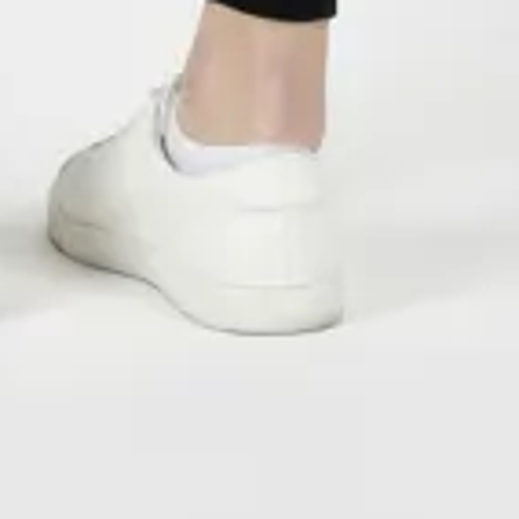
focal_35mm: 504
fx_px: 8549
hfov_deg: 3.5
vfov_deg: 3.3
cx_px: 73
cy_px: -1447
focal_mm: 70
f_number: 5.6
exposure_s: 1/200
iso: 200
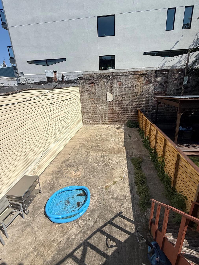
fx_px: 123
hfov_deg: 78.1
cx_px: 104
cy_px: 126
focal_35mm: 16
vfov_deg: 94.4
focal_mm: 2.22
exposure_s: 1/3460
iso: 50
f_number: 2.2
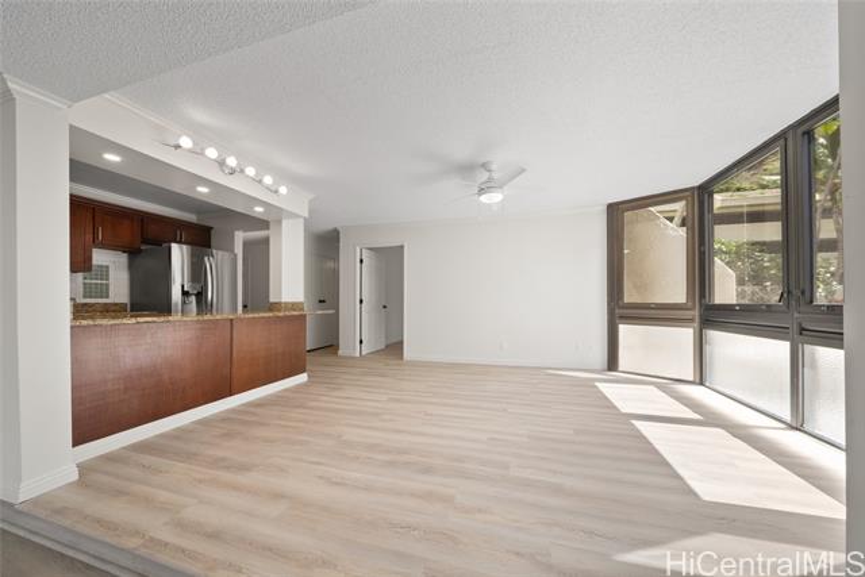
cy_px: 288
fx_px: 288
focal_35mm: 12
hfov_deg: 112.6
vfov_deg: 90.0
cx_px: 432
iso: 125
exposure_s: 1/13
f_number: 9
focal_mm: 12
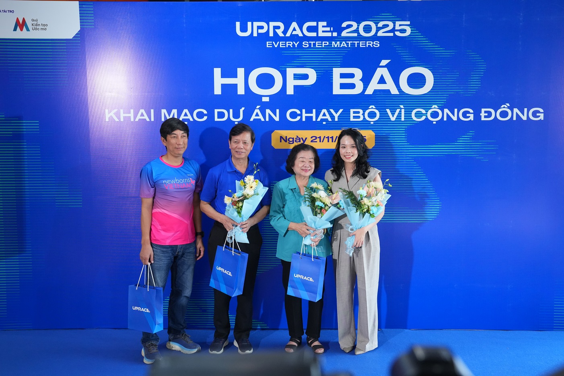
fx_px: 595
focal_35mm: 38
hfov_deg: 50.7
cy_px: 188
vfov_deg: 35.1
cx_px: 282
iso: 4000
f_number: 5.6
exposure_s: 1/160
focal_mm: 38
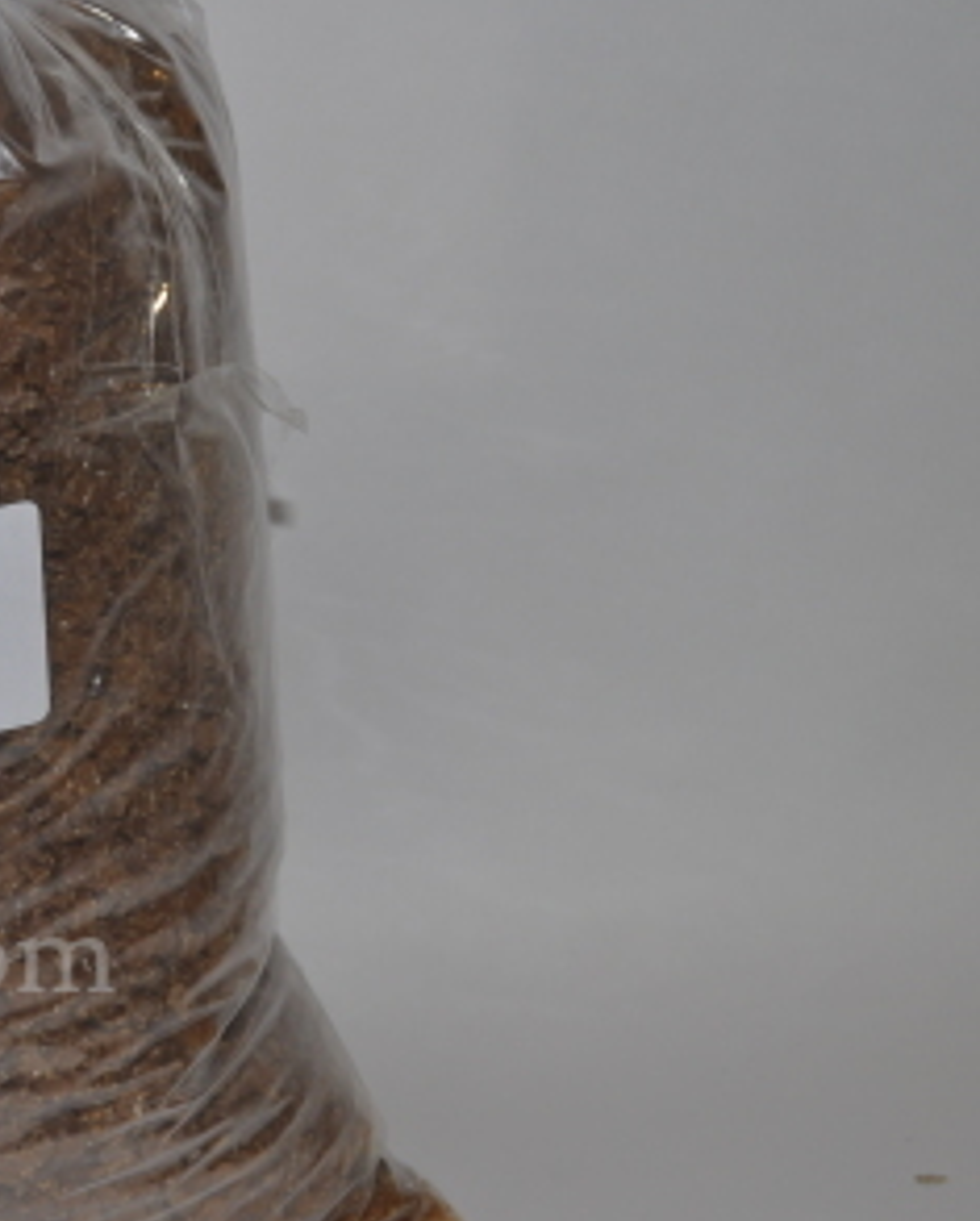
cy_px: 642
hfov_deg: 19.1
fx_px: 2715
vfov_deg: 25.4
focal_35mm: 75
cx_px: -259
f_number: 9
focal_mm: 26
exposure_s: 1/160
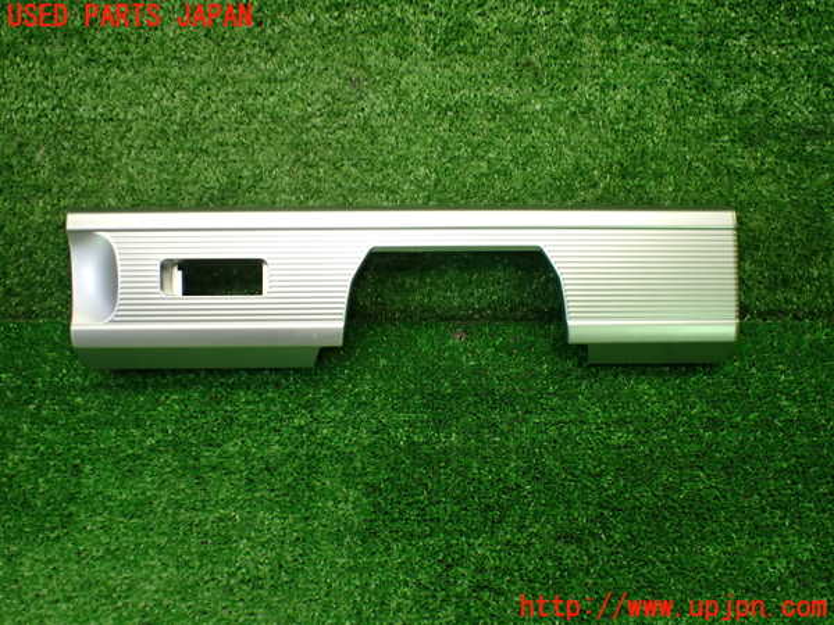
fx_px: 723
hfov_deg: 60.0
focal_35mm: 30
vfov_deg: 46.8
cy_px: 312
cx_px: 417
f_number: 2.3
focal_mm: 5.4
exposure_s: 1/125
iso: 400
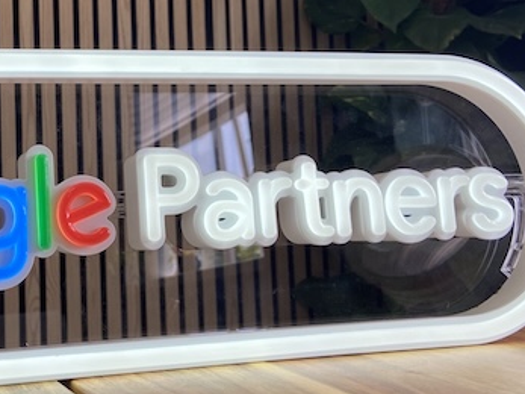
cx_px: 67
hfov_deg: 30.9
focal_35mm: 60
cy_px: 124
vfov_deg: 24.3
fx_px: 910
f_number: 1.8
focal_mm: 4.25
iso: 32
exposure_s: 1/265
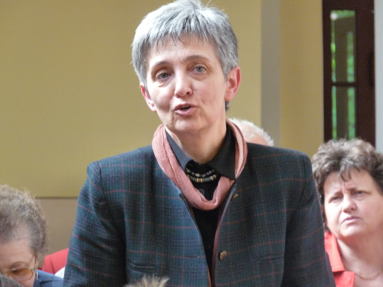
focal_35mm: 240
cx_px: 192
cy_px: 144
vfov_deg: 6.2
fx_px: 2655
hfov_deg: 8.2
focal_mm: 42.6
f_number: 3.7
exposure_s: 1/80
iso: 800
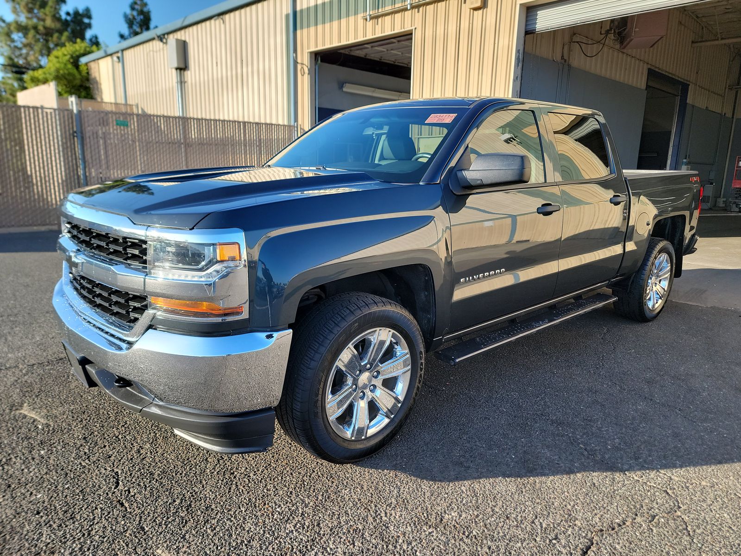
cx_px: 370
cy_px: 278
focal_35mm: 24
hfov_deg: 71.6
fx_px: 514
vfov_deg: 56.8
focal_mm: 6.7
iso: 50
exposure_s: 1/240
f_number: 1.8
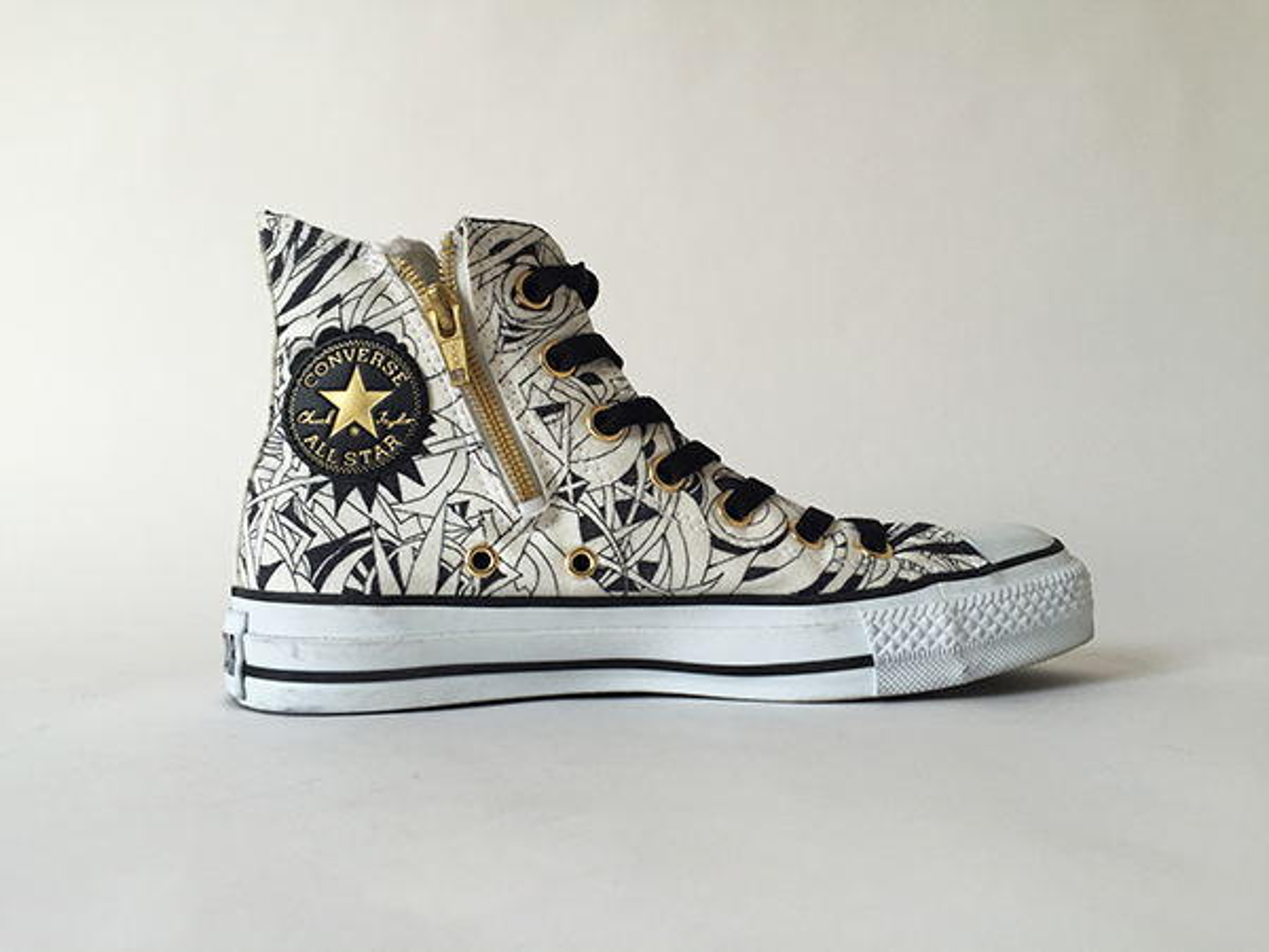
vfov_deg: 48.2
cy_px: 476
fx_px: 1063
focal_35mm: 29
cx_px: 634
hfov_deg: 61.7
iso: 50
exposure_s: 1/120
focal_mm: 4.15
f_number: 2.2
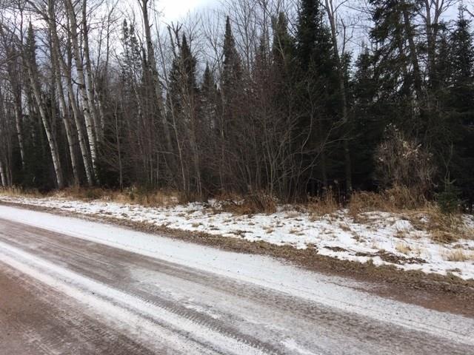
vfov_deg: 48.2
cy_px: 178
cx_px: 237
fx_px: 397
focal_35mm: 29
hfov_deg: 61.7
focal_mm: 4.15
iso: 25
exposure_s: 1/460
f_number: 2.2
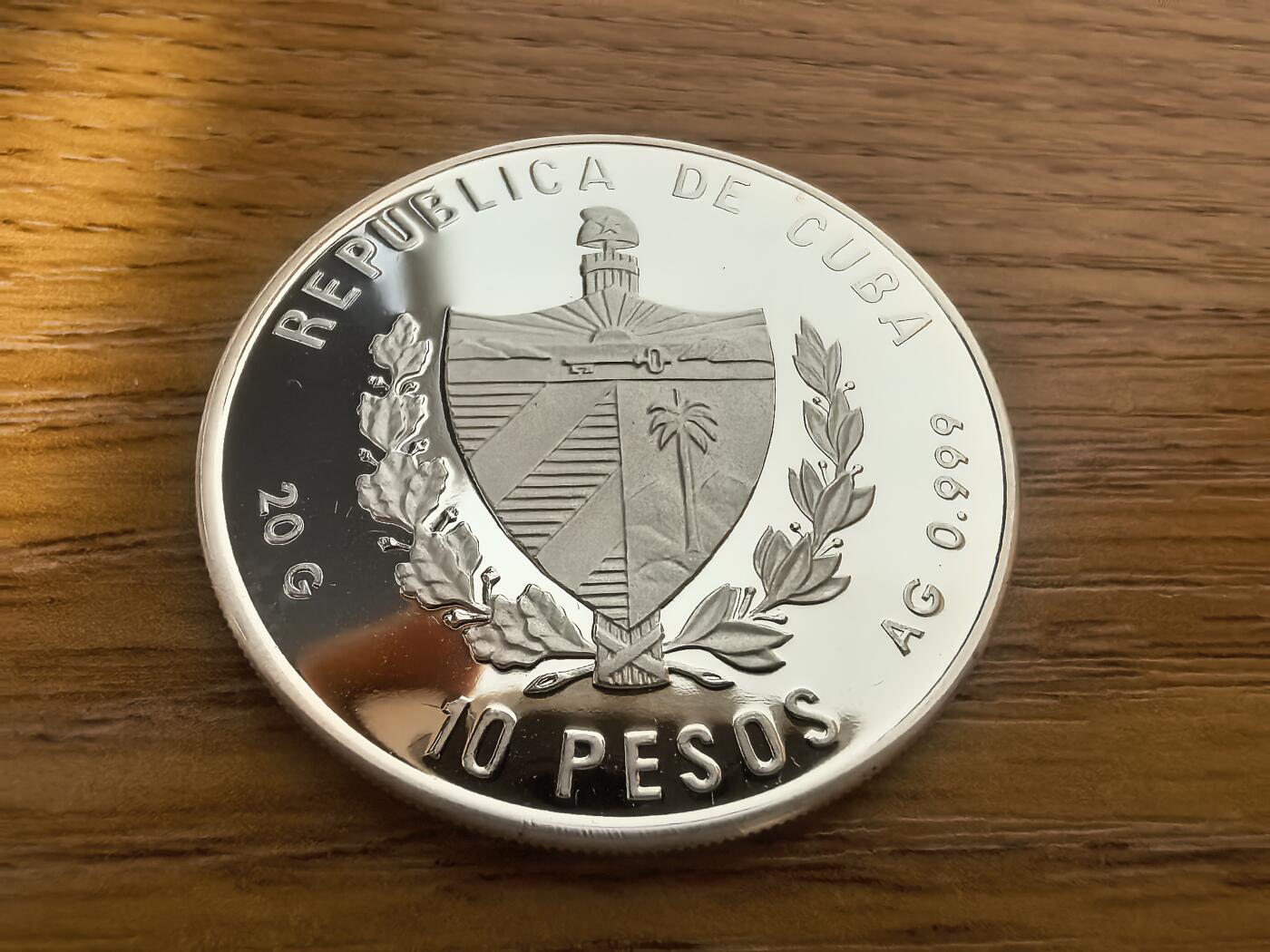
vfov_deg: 56.8
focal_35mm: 24
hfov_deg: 71.6
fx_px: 881
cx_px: 635
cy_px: 476
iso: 500
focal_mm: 1.68
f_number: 2.2
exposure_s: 1/25
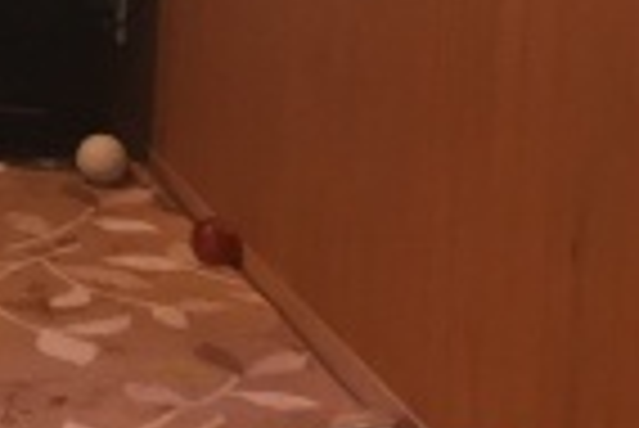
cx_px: -364
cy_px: -419
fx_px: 3021
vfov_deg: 7.8
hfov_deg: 11.5
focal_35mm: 170
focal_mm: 4.15
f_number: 2.2
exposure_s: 1/30
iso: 100
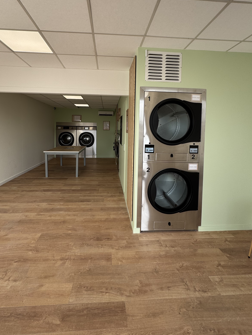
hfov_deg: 71.6
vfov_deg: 86.8
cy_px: 136
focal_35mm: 18
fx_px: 175
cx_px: 120
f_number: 2.2
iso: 40
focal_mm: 2.22
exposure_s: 1/238
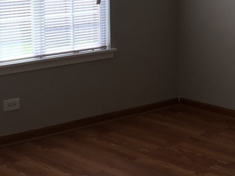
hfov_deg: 18.2
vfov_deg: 13.8
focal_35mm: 106
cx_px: 221
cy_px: 12
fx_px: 719
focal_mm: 4.15
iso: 25
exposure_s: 1/155
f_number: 2.2
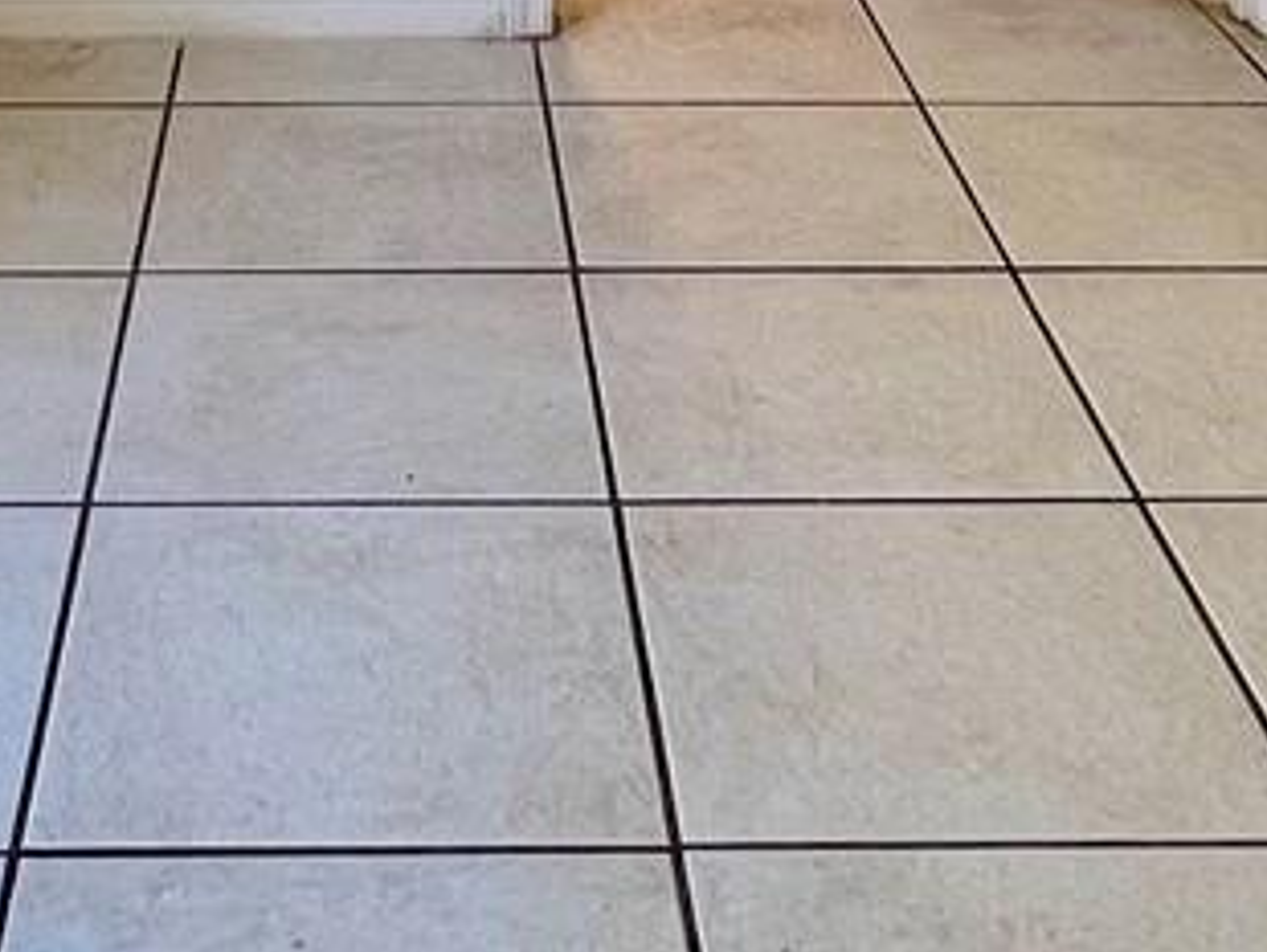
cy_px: -834
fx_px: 2454
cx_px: 421
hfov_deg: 28.8
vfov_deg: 17.3
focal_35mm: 67
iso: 100
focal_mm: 1.57
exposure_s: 1/120
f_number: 1.8
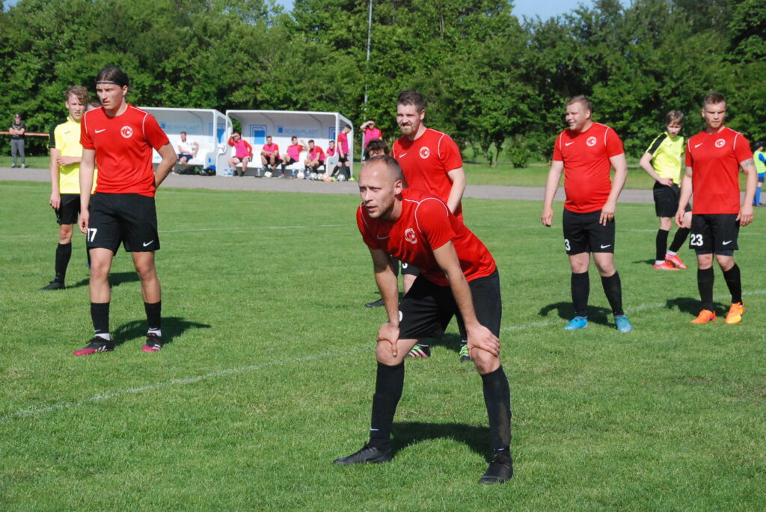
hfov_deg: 18.2
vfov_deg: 12.2
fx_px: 2396
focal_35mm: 112
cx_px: 383
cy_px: 256
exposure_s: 1/2000
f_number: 11
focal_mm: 75
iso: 1600
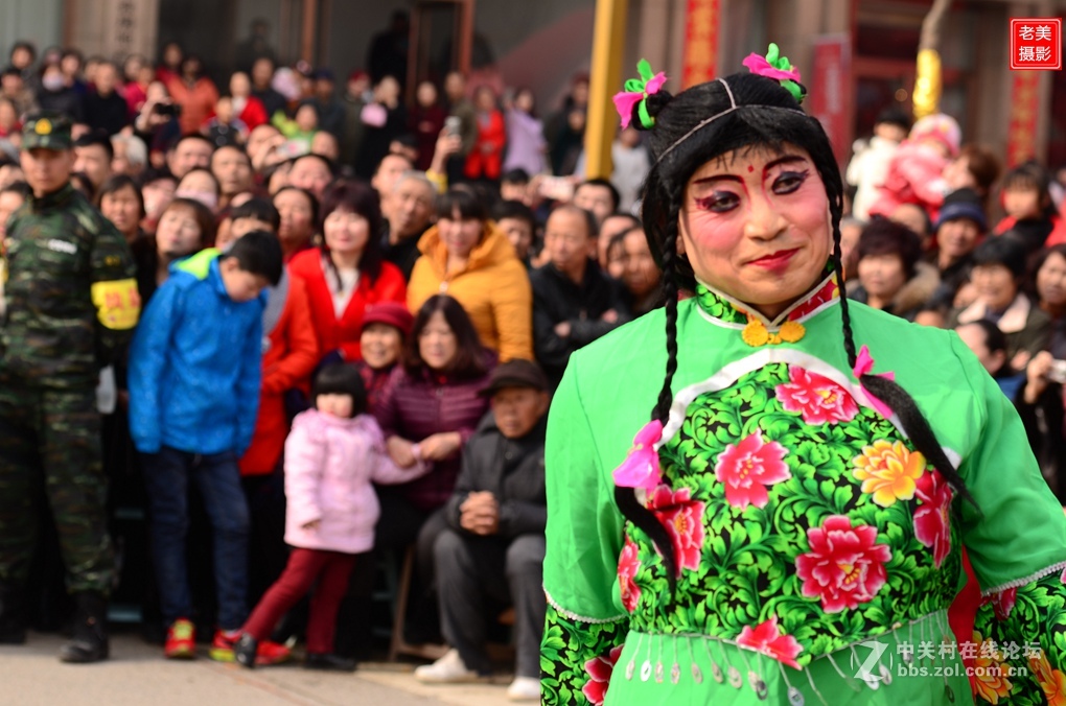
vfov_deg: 13.0
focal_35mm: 105
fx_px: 3103
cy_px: 353
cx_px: 533
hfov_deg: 19.5
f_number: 4
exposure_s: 1/500
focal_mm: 70
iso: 100
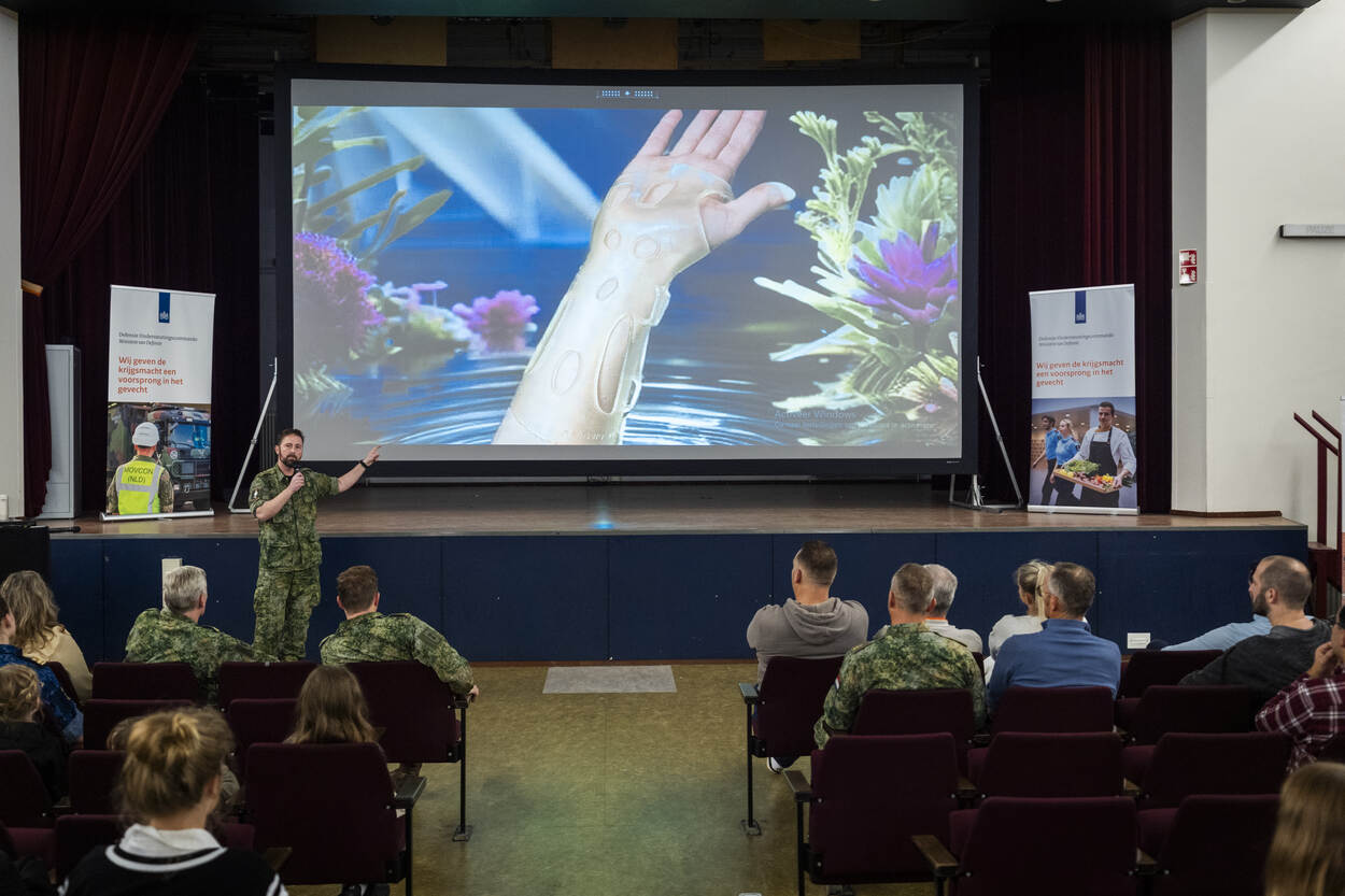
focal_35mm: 35
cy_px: 448
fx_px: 1307
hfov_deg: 54.4
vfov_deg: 37.8
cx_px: 672
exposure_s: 1/100
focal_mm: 35
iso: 2500
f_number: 2.8
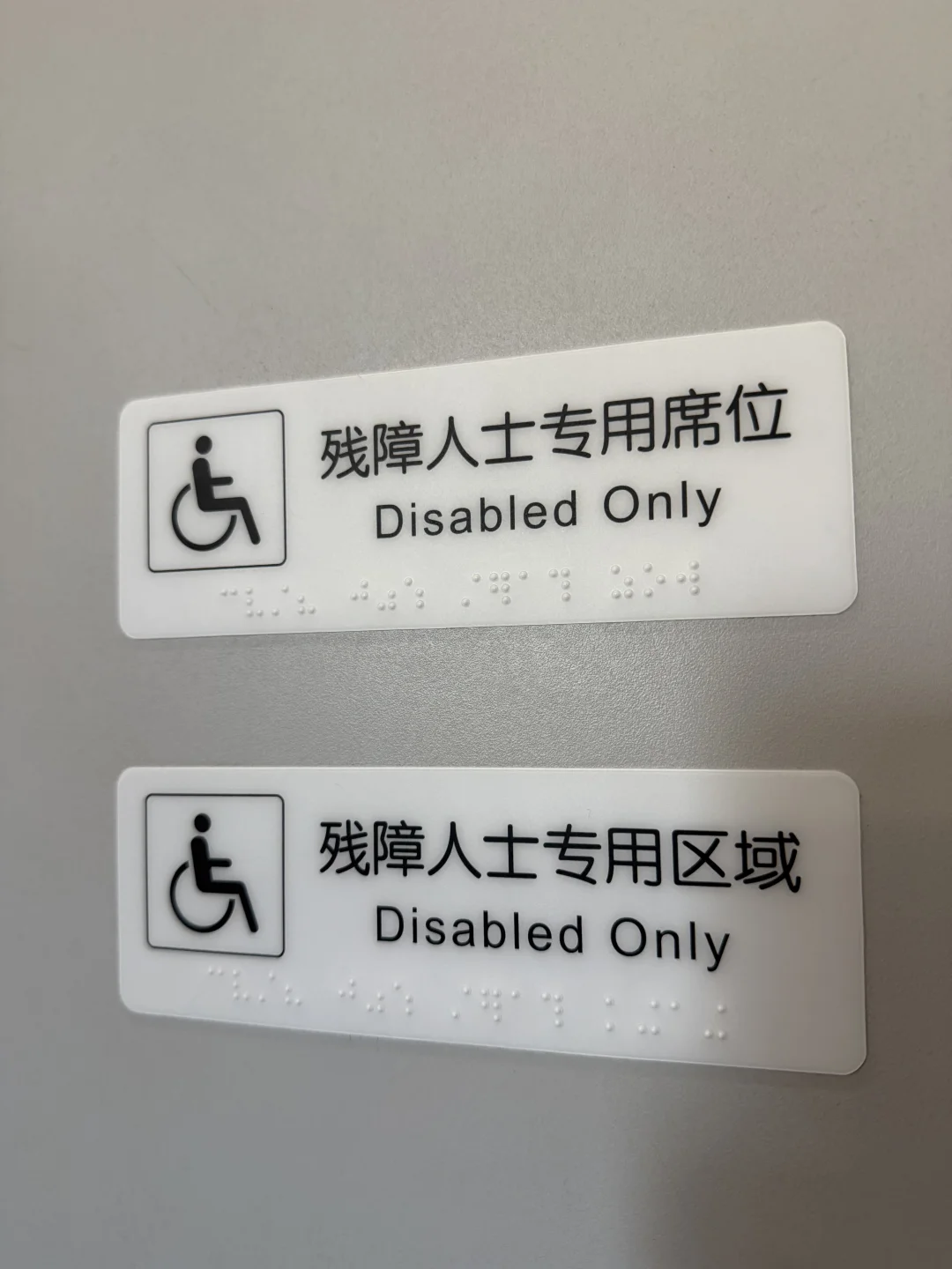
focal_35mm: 24
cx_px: 476
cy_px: 634
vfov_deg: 71.6
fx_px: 880
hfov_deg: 56.8
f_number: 1.78
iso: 200
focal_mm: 6.76
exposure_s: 1/83
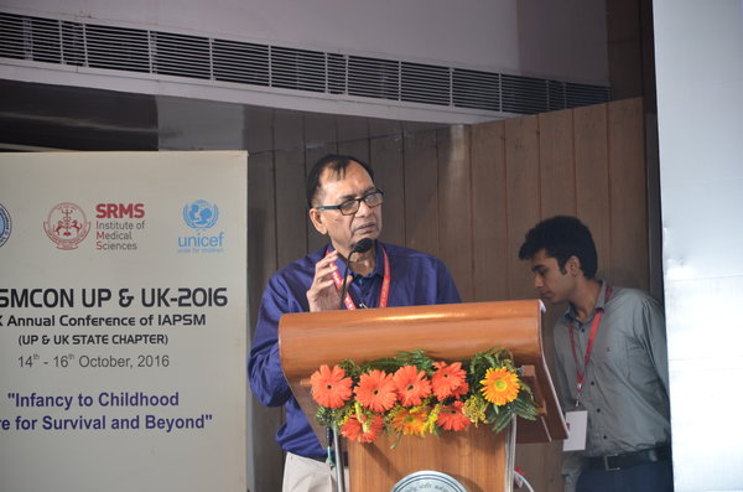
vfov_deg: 8.7
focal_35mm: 158
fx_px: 3243
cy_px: 246
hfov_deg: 13.1
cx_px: 372
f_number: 5.6
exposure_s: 1/125
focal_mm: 105
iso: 250
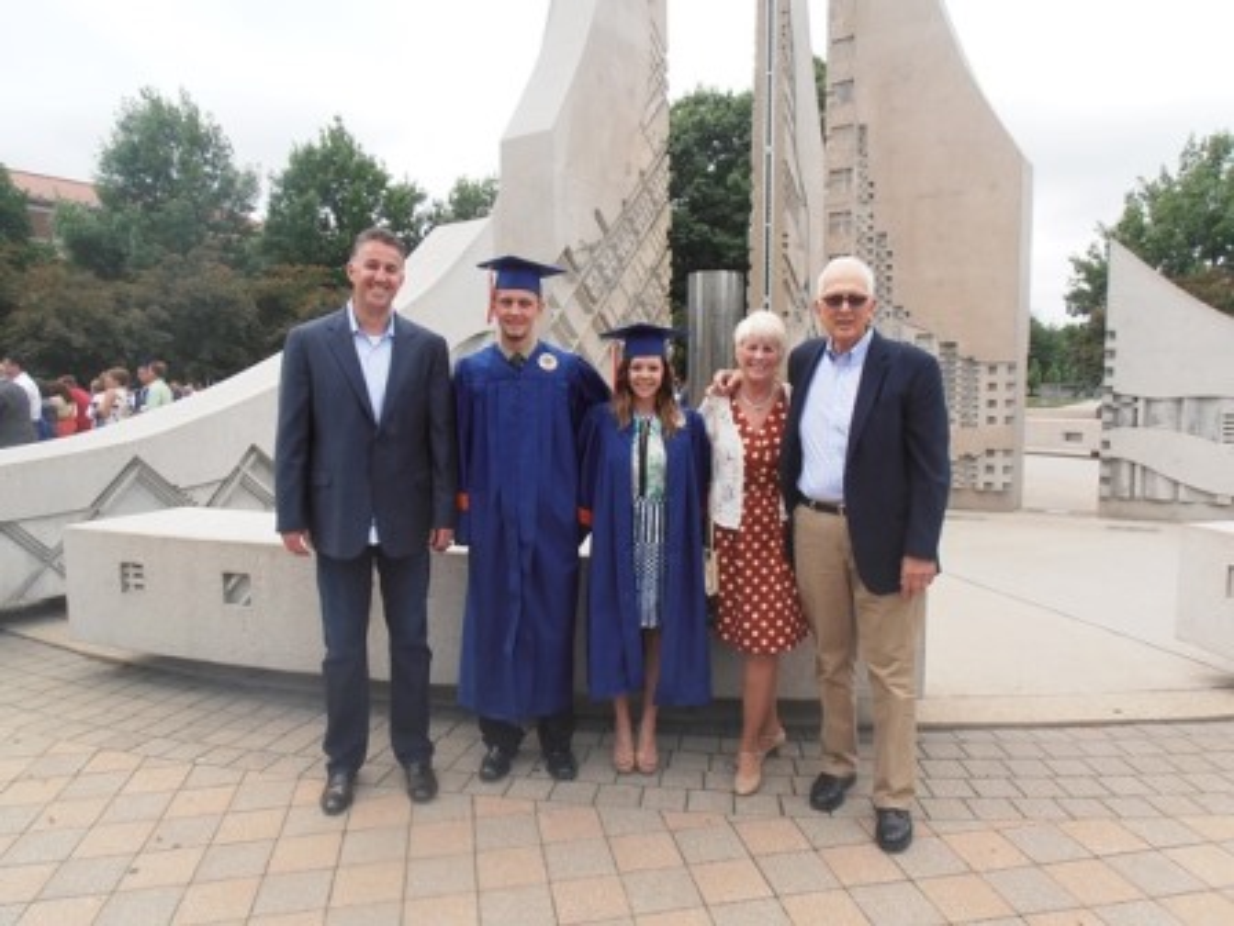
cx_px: 617
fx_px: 856
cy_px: 463
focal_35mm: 24
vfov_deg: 56.8
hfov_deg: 71.6
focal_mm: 4.2
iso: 80
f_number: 7.9
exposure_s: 1/125
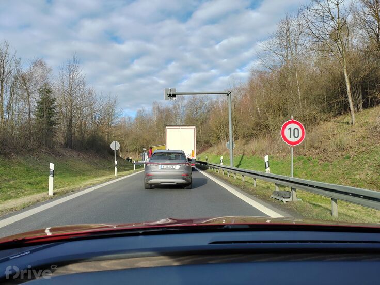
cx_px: 190
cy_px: 142
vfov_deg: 51.4
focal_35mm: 27
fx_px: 296
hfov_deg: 65.3
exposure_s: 1/799
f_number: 1.9
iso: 100
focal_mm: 5.52
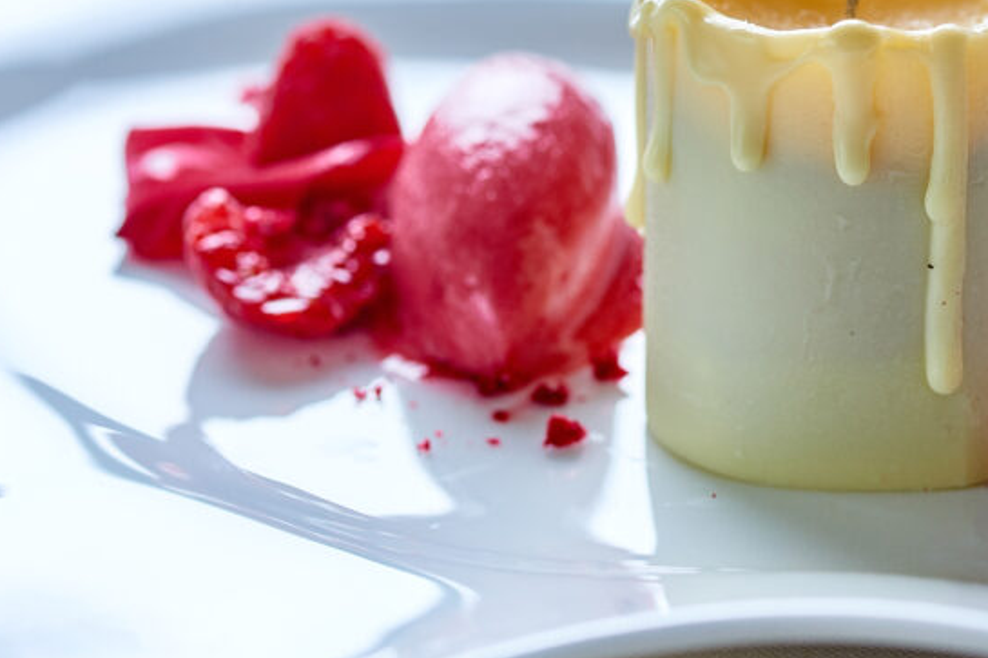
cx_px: 789
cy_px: 208
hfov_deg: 10.9
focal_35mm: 188
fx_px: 5158
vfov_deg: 7.3
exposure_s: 1/200
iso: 200
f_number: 5
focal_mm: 100
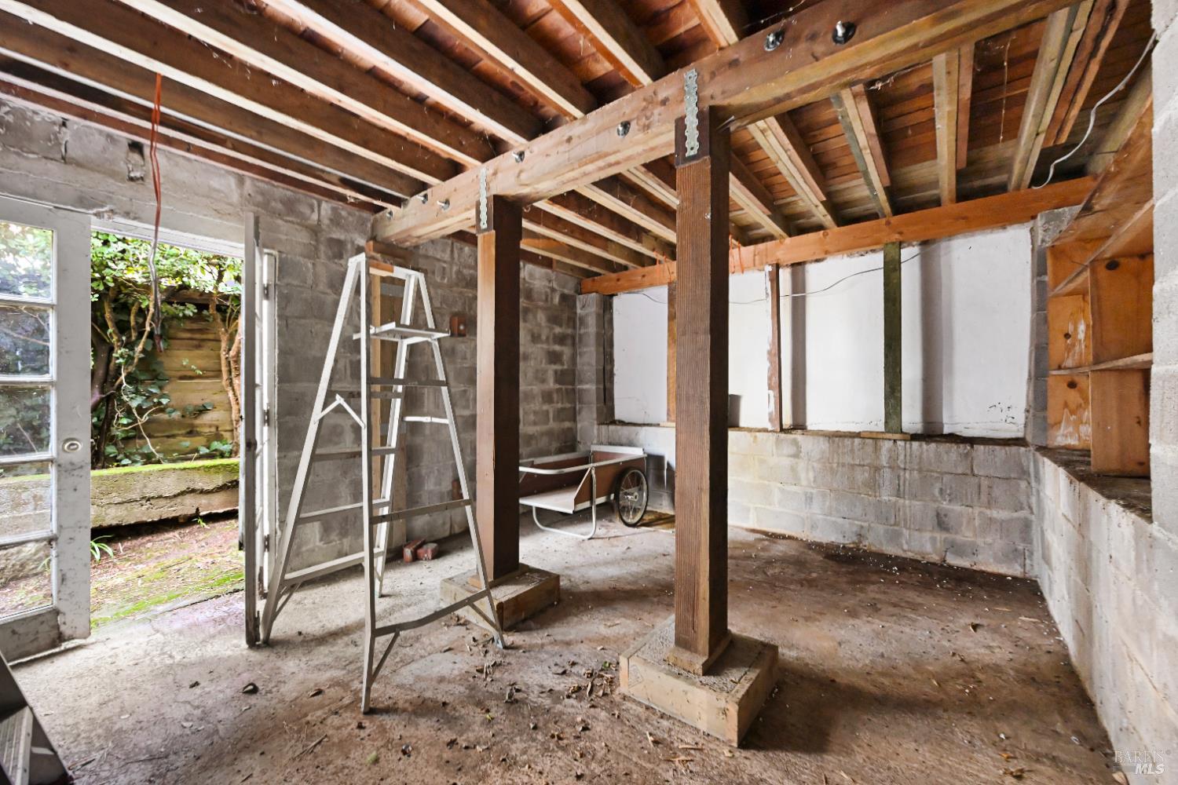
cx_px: 589
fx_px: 458
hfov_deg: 104.3
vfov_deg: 81.2
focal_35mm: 14
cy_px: 392
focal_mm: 14
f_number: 7.1
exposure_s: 1.6
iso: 6400
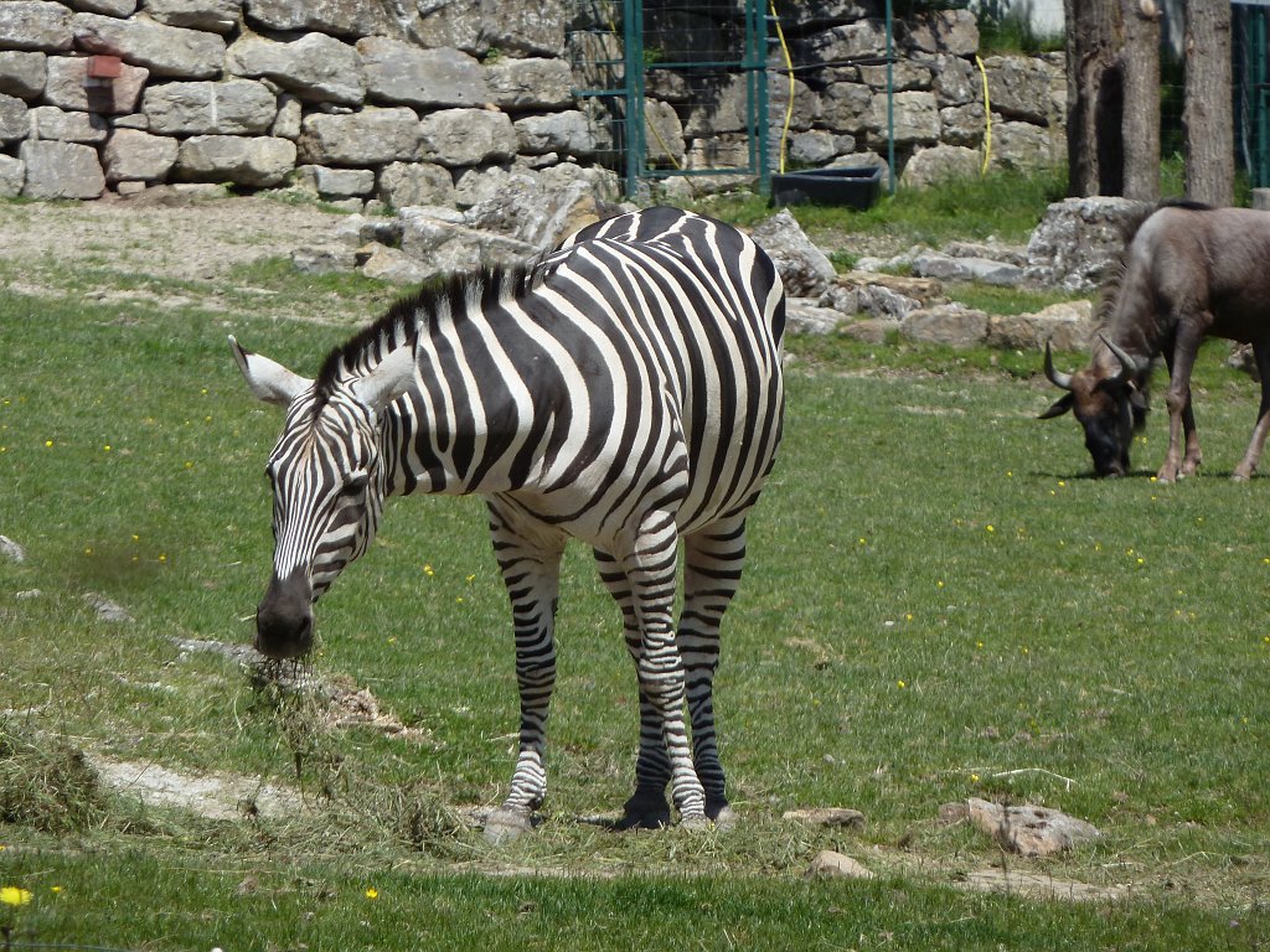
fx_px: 12291
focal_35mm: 335
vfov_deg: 4.4
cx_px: 635
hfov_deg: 5.9
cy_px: 476
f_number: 4.9
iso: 80
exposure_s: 1/320
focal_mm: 49.2
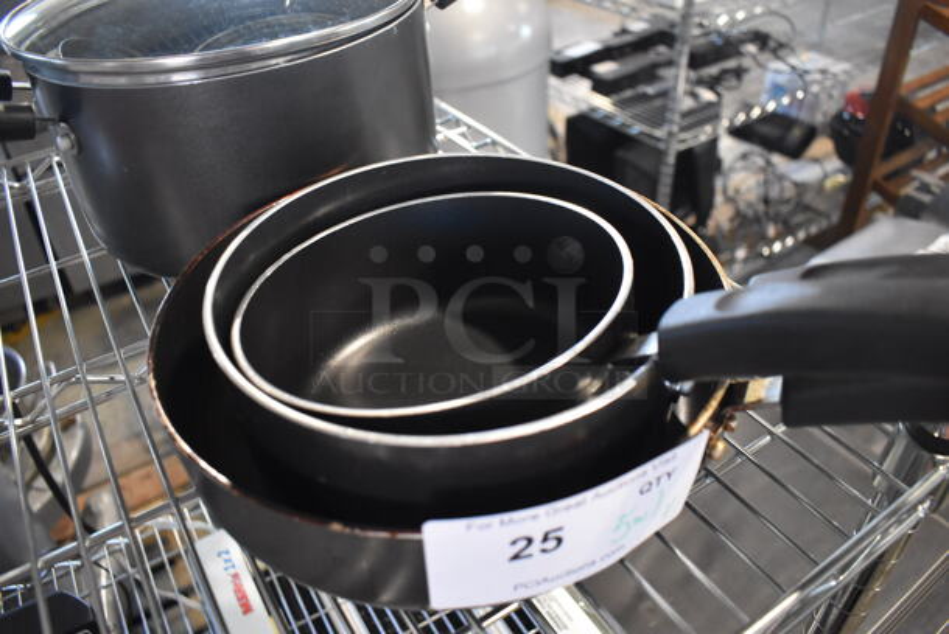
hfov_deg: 67.3
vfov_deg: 48.0
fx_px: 712
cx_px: 474
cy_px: 317
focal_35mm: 27
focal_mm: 18
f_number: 3.5
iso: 2200
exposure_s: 1/125
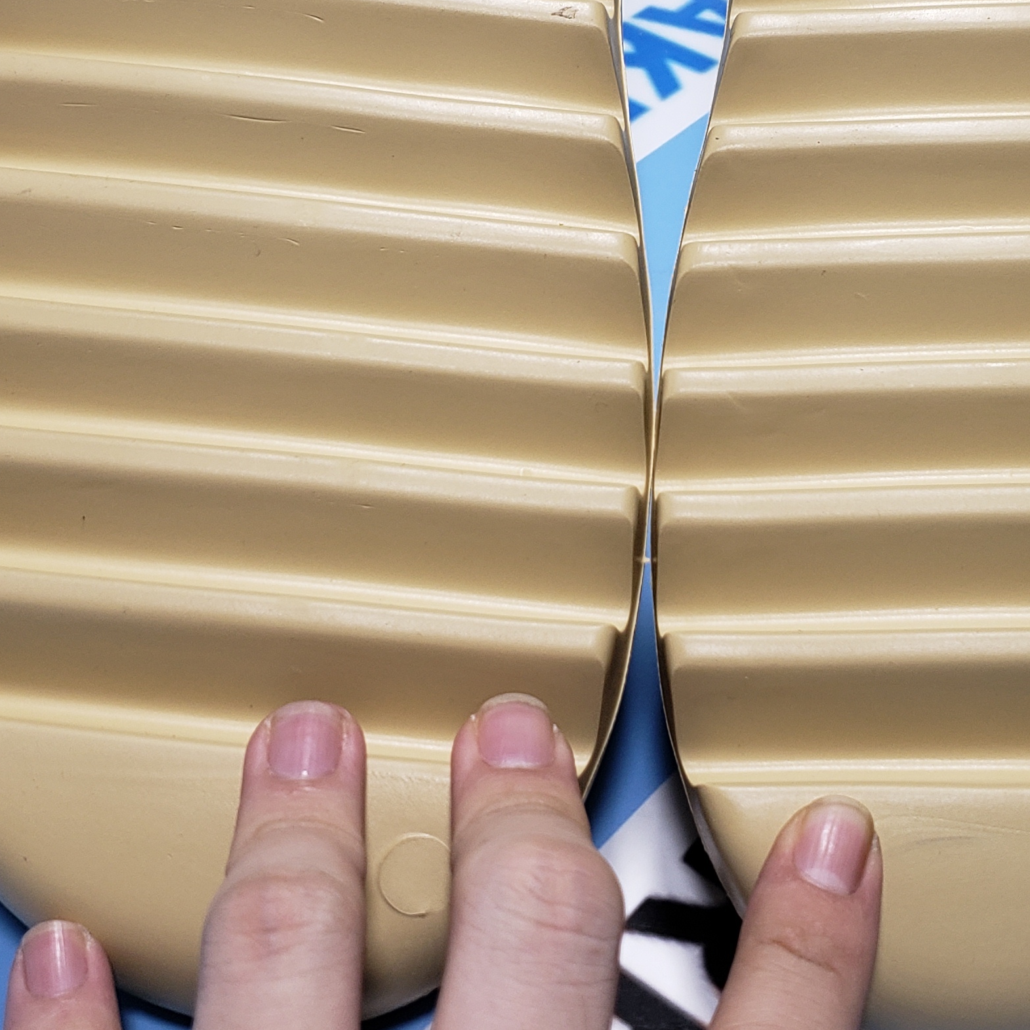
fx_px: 1986
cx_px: 693
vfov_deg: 28.8
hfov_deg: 28.9
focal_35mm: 59
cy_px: 308
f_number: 1.5
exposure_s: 1/108
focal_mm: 4.3
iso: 50
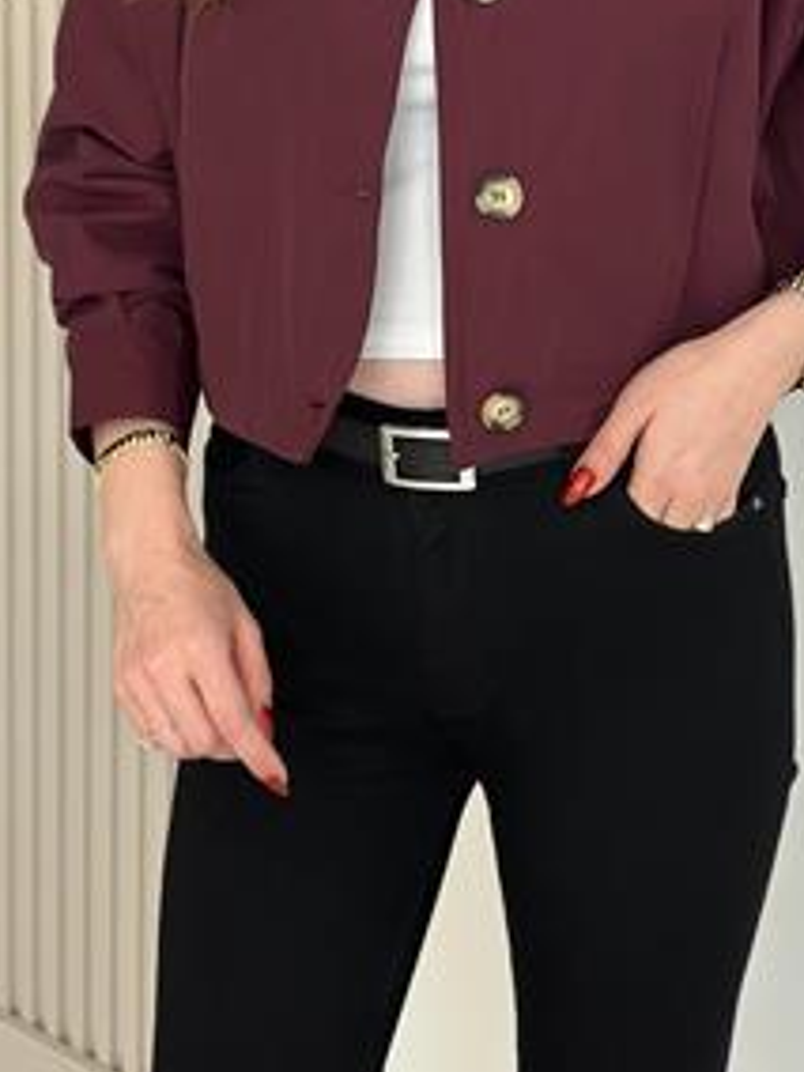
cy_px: 85
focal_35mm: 90
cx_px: 506
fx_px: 2787
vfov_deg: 21.2
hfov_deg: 16.4
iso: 80
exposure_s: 1/220
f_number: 1.78
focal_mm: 6.86
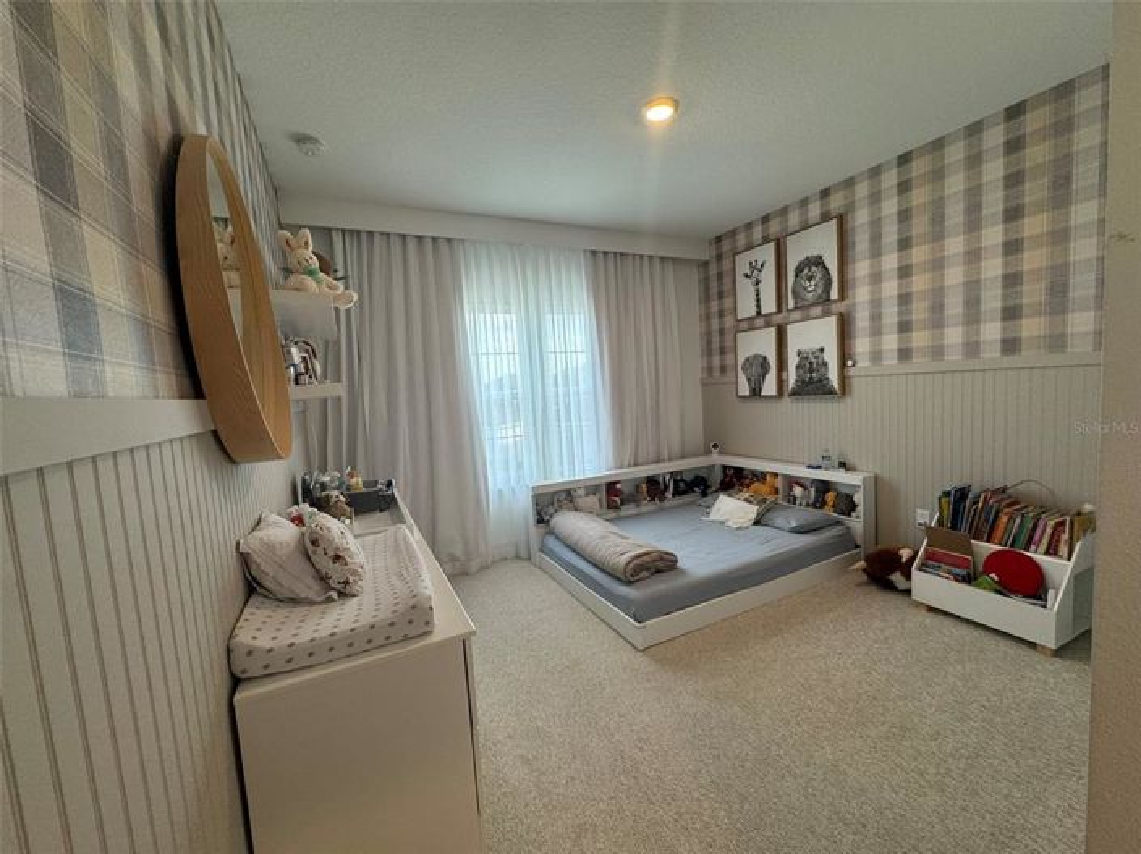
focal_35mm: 14
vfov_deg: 85.6
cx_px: 570
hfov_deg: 102.1
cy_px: 427
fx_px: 461
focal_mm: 2.22
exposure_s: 1/120
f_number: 2.2
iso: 125
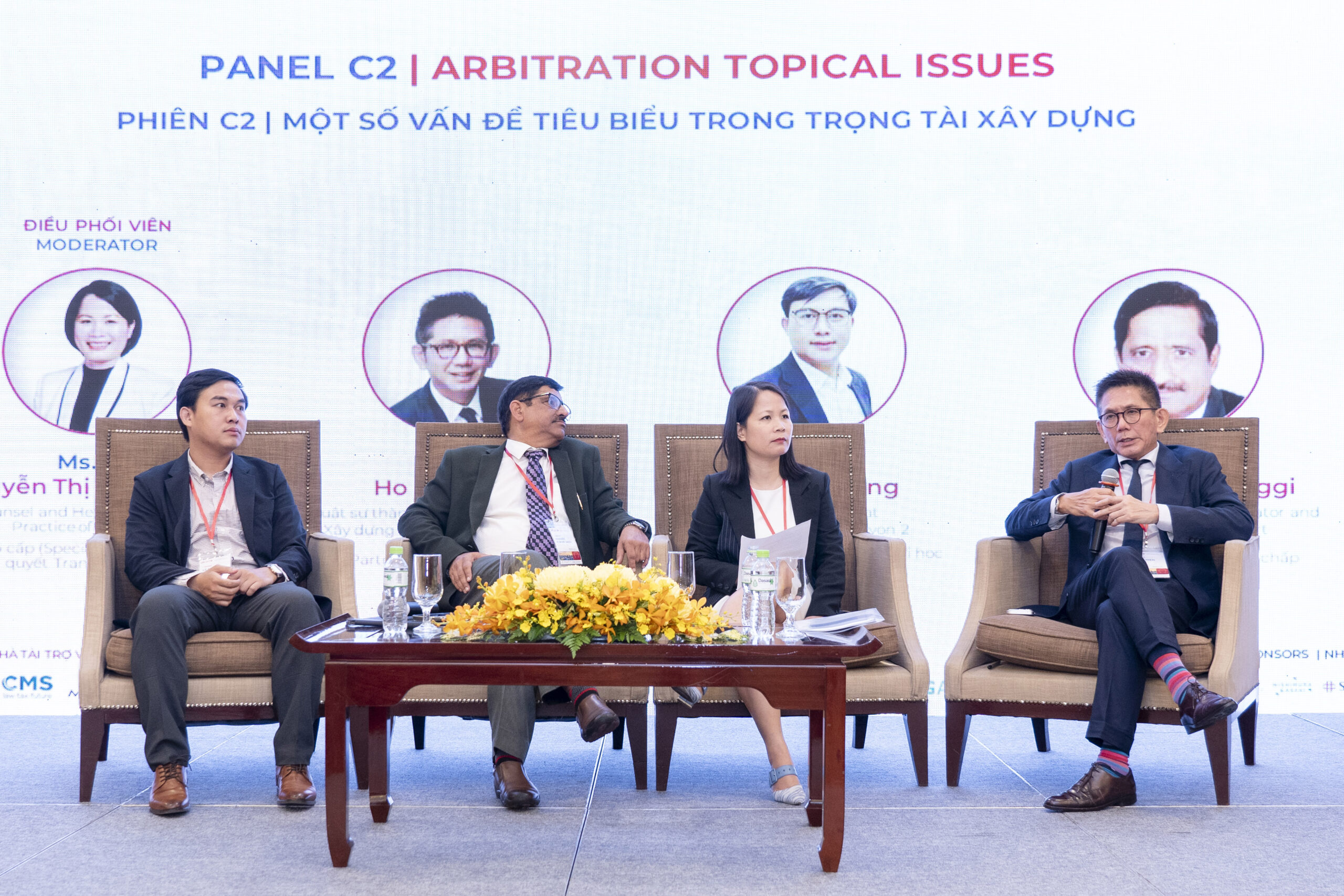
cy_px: 448
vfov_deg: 29.2
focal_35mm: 46
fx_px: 1717
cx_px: 672
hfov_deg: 42.7
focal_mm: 31
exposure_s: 1/100
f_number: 4
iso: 1600
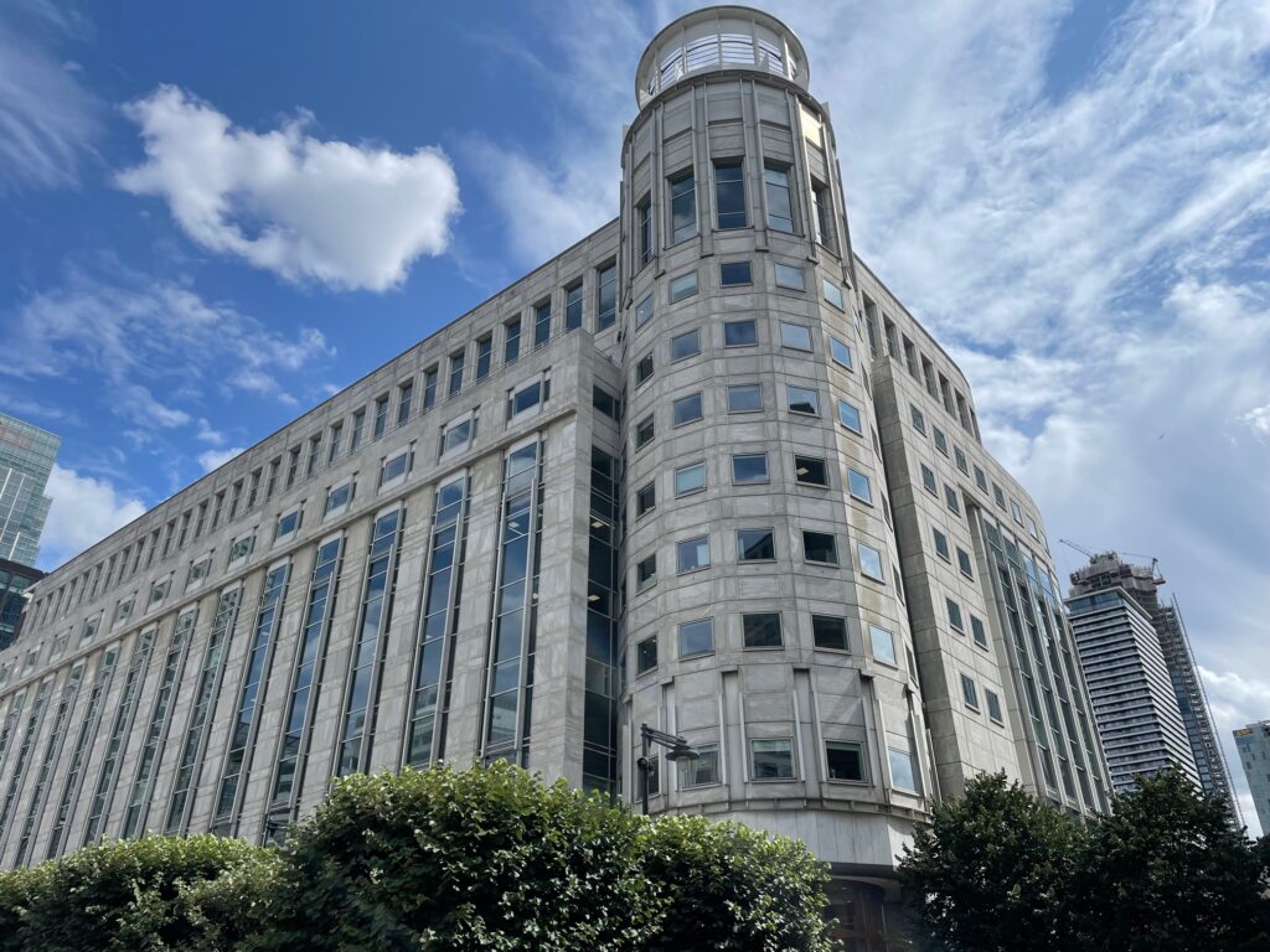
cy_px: 476
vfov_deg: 53.1
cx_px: 635
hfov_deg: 67.3
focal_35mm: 26
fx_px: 954
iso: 32
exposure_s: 1/6135
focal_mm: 4.2
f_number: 1.6
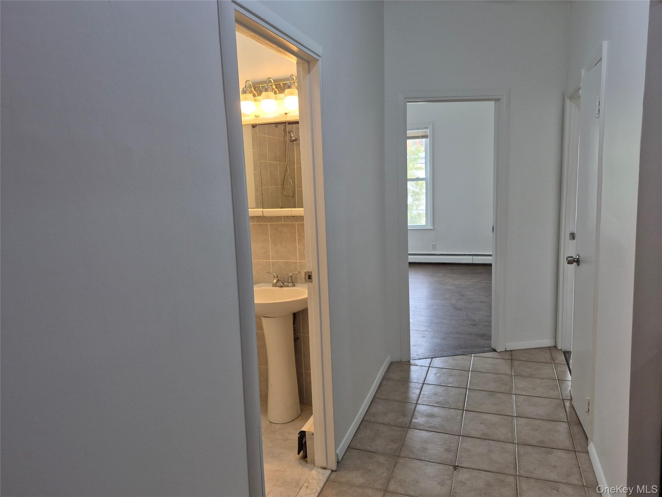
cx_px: 331
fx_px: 440
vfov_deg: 58.9
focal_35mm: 23
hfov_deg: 73.9
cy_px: 248
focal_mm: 5.4
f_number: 1.8
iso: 125
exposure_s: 1/120
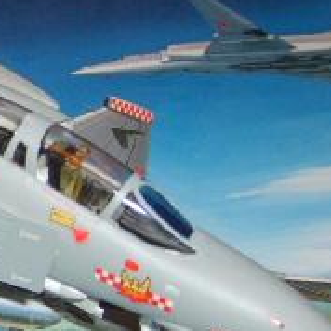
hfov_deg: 14.5
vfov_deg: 15.7
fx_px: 1201
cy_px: 188
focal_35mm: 111
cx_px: -177
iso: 100
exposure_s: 1/45
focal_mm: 5.8
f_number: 2.8
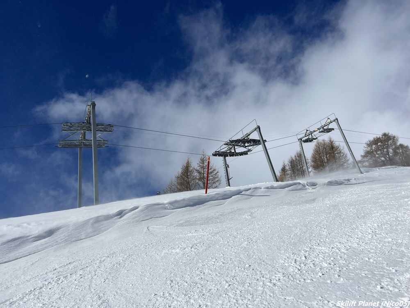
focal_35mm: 26
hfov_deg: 67.3
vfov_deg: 53.1
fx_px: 308
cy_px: 154
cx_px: 205
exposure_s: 1/16393
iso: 50
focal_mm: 5.7
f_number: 1.5
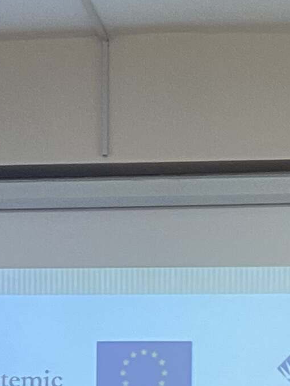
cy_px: 294
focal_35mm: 154
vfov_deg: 12.8
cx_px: 14
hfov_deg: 9.6
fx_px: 1720
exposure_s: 1/50
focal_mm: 4.25
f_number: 1.8
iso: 100
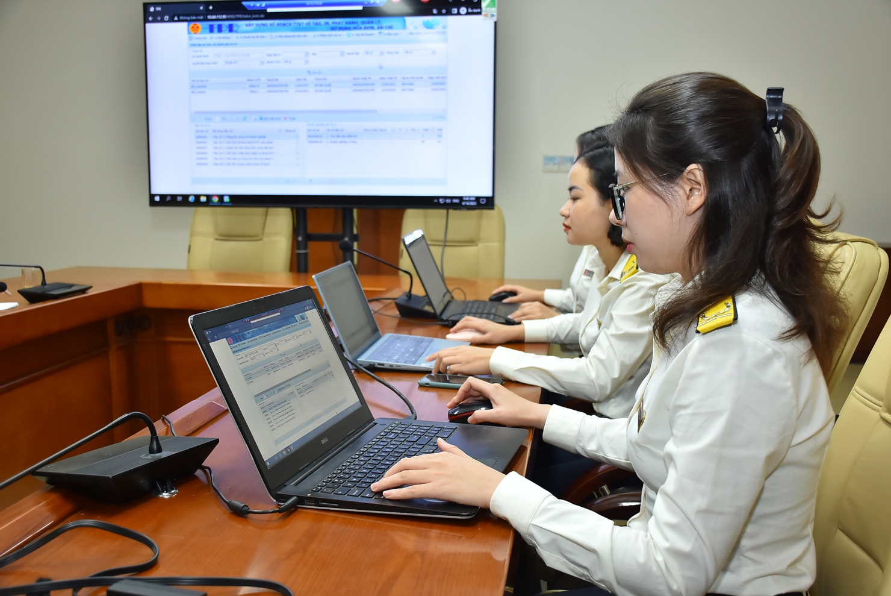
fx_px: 892
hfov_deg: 53.1
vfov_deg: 36.9
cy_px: 298
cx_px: 446
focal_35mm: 36
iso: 400
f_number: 3.8
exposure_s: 1/60
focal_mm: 24
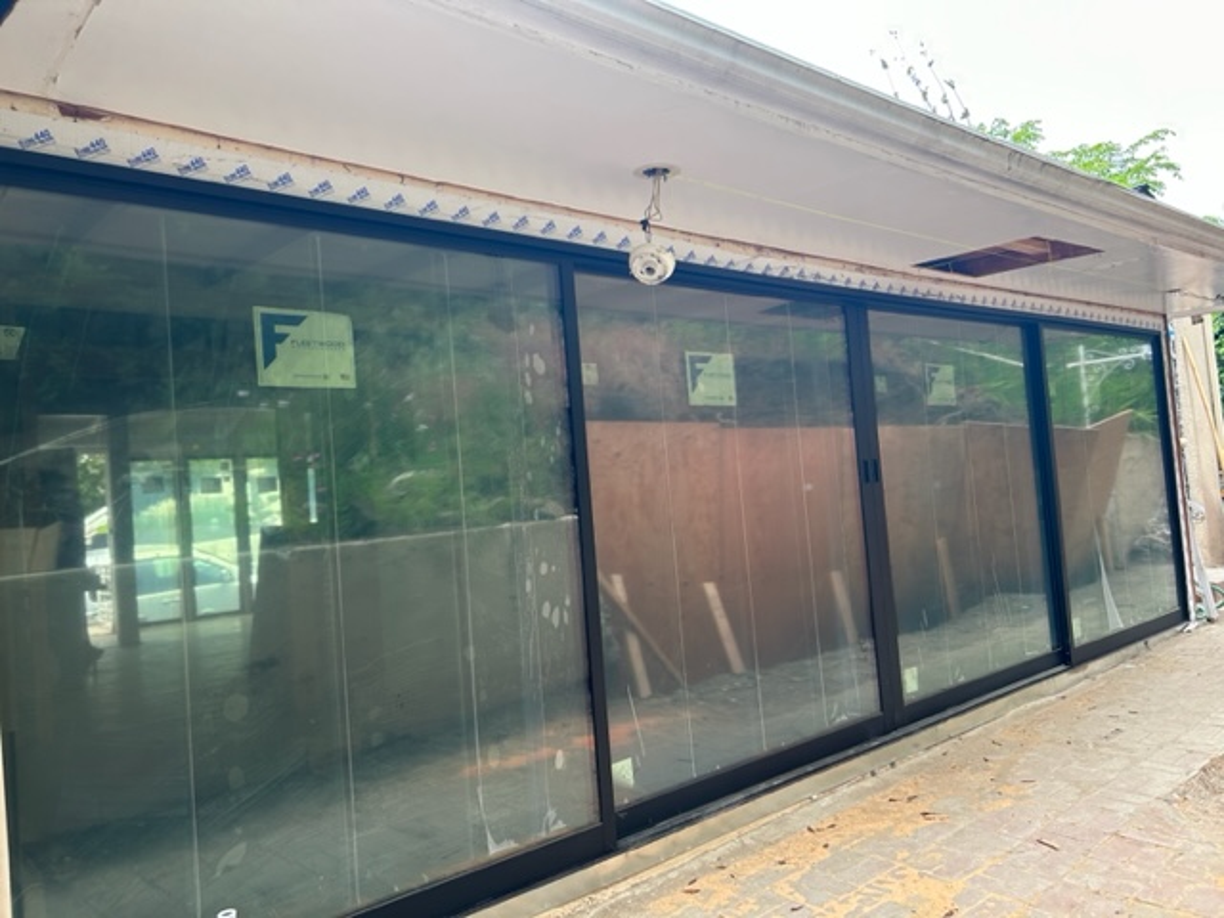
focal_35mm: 26
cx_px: 612
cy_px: 459
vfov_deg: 53.1
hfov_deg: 67.3
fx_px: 919
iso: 50
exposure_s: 1/258
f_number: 1.5
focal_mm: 5.7
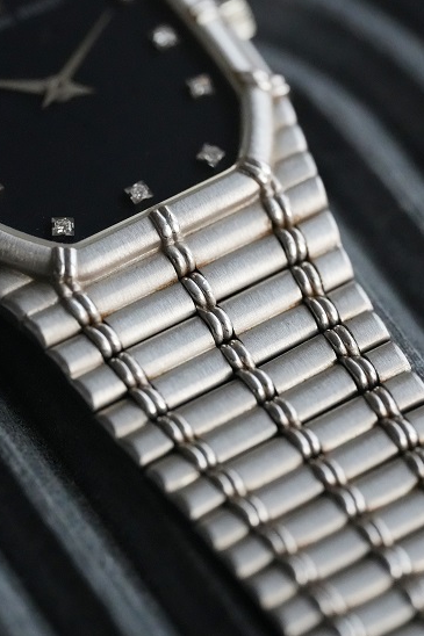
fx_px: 2139
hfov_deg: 11.3
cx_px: 236
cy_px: 303
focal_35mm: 121
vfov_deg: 16.9
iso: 12800
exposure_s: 1/250
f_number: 5
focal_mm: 105
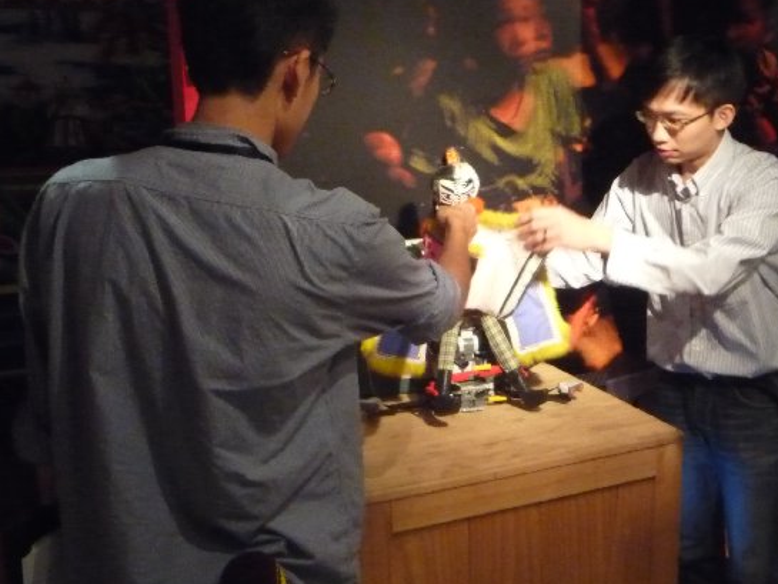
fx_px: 989
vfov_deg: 32.8
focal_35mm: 44
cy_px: 253
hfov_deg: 42.0
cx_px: 560
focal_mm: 5.2
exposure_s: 1/20
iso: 800
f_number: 3.3
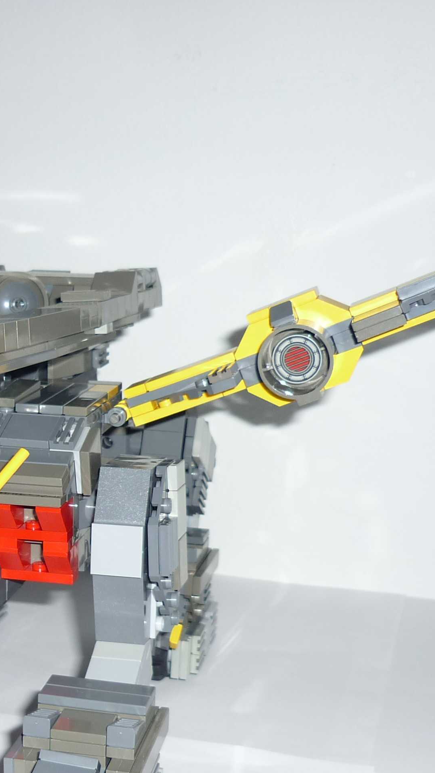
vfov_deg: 34.2
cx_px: 4
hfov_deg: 19.2
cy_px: 491
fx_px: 1251
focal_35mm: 61
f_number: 2.8
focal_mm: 5.5
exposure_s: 1/60
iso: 100
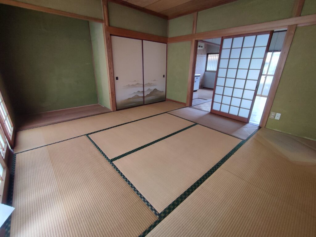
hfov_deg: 94.5
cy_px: 118
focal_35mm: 16
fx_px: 146
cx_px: 158
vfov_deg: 78.2
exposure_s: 1/33
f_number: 2.2
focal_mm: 1.65
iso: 161
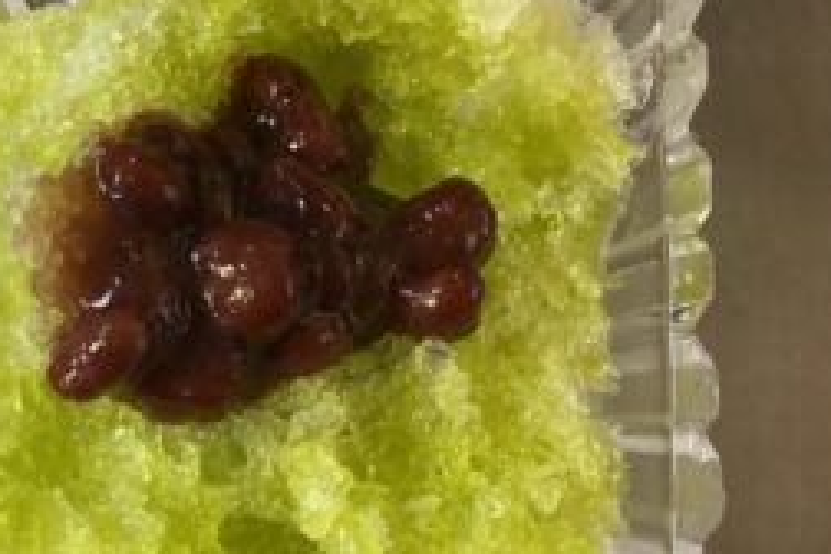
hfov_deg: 40.7
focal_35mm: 48
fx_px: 1108
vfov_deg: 28.0
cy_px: 331
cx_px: 285
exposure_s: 1/60
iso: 320
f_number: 2.4
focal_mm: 3.3
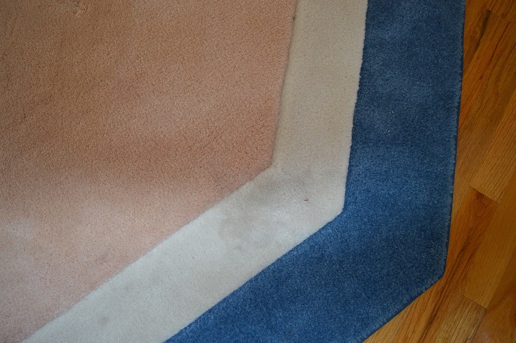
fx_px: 387
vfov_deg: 47.9
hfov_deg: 67.4
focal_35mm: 27
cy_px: 172
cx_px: 258
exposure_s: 1/60
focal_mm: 18
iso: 450
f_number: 3.5
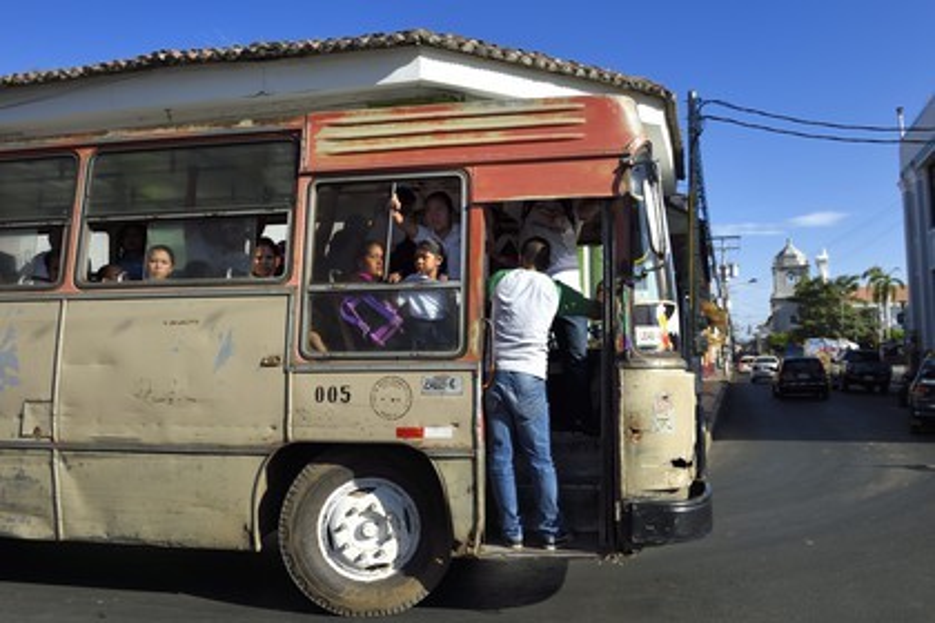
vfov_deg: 53.1
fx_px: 623
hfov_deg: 73.7
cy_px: 312
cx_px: 468
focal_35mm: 24
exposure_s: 1/320
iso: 200
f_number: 11
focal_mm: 24
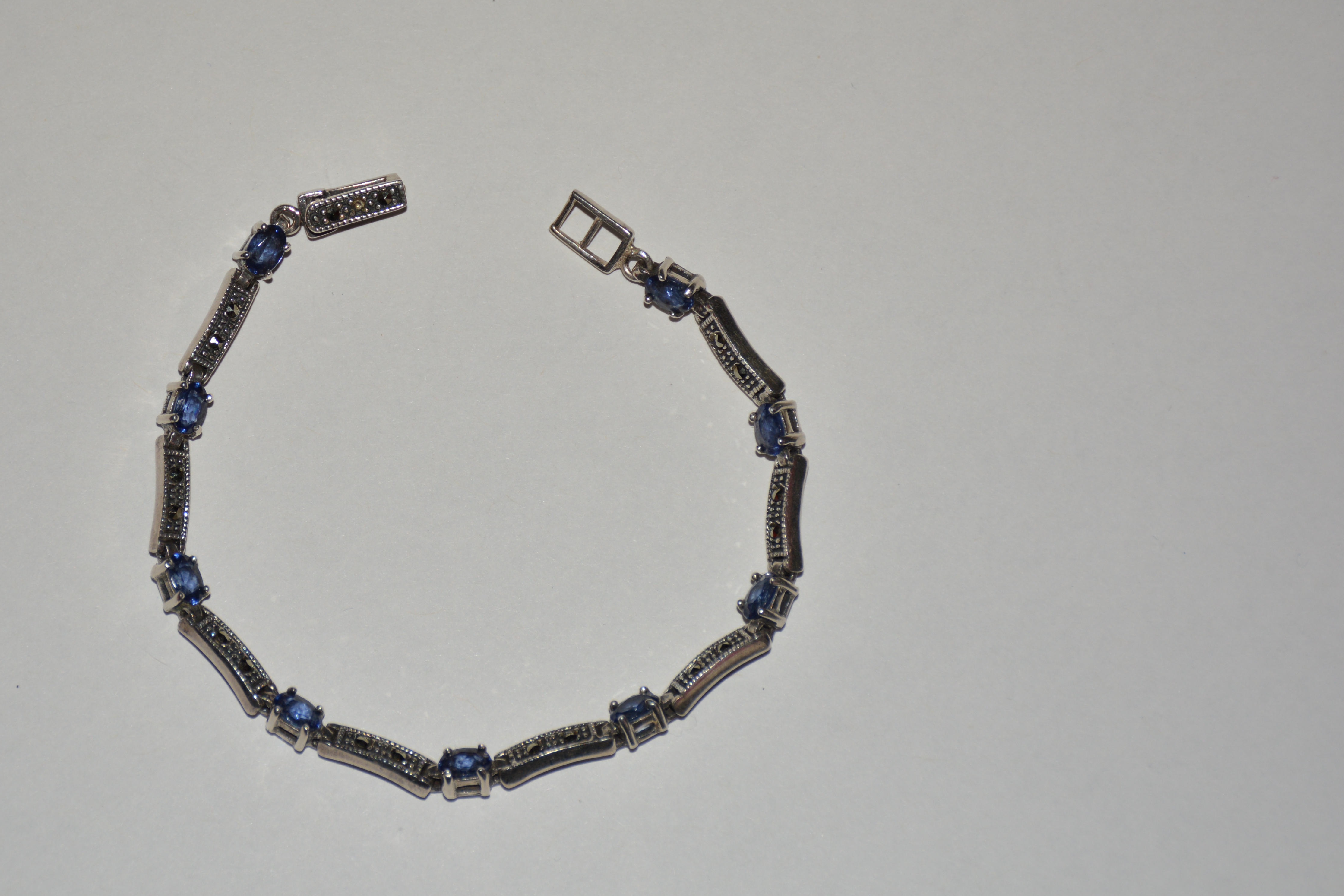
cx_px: 477
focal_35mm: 105
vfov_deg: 13.0
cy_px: 412
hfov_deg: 19.4
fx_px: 3920
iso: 200
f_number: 5.6
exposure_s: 1/125
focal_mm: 52
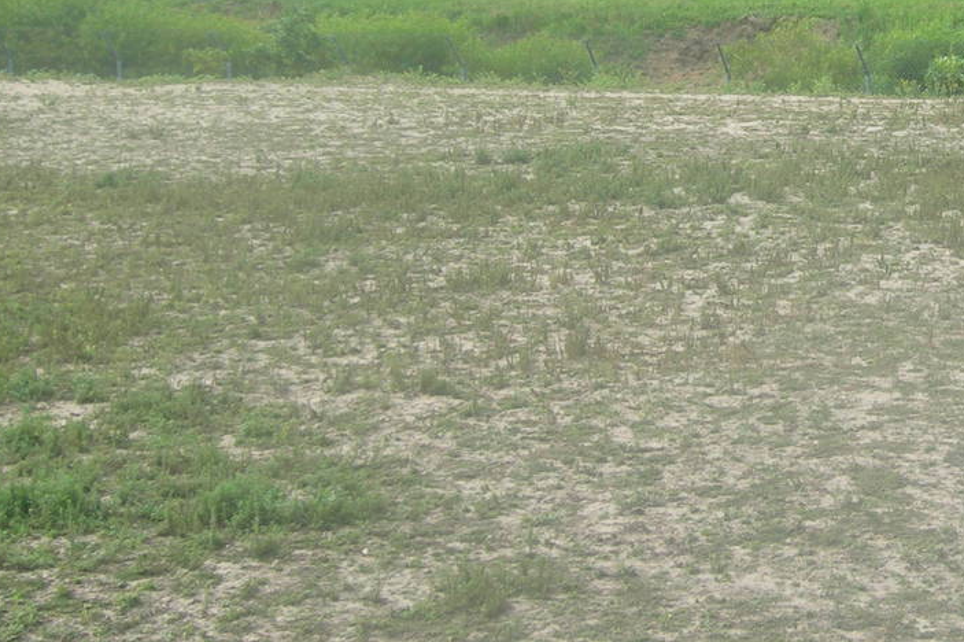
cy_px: 160
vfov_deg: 15.1
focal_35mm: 90
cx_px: 884
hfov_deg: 22.1
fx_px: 2409
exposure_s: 1/217
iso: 50
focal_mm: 7.8
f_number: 4.8
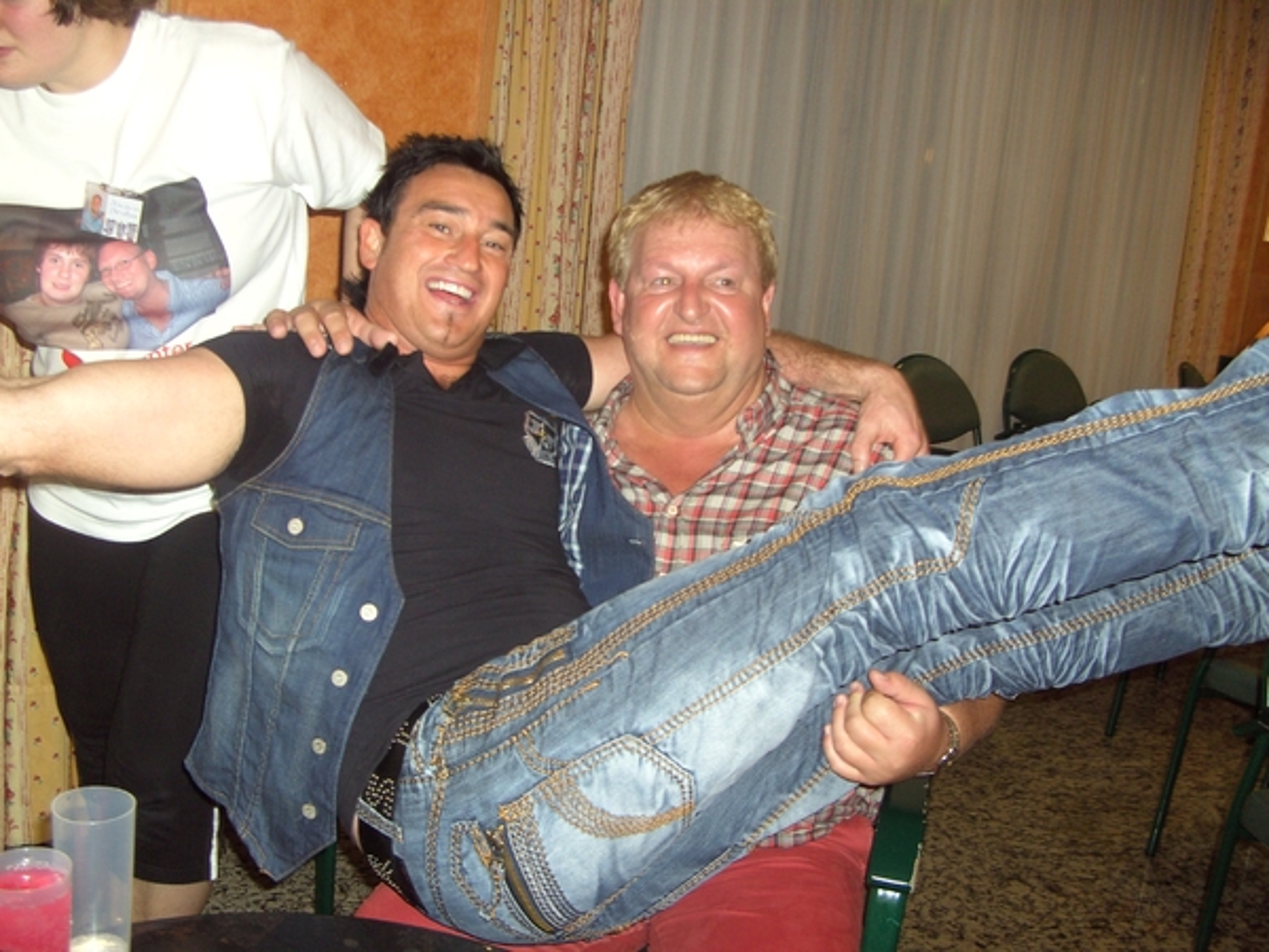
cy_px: 476
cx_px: 634
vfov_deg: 38.7
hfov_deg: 50.1
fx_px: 1356
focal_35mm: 37
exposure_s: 1/50
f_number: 2.8
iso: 100
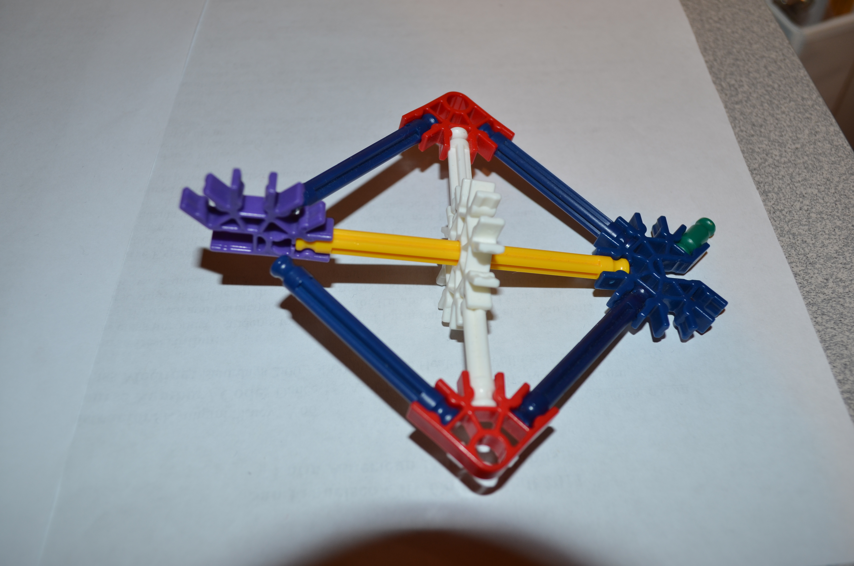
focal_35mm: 33
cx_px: 427
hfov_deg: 57.3
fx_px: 781
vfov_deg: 39.8
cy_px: 283
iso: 200
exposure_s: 1/30
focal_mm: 22
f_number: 5.6
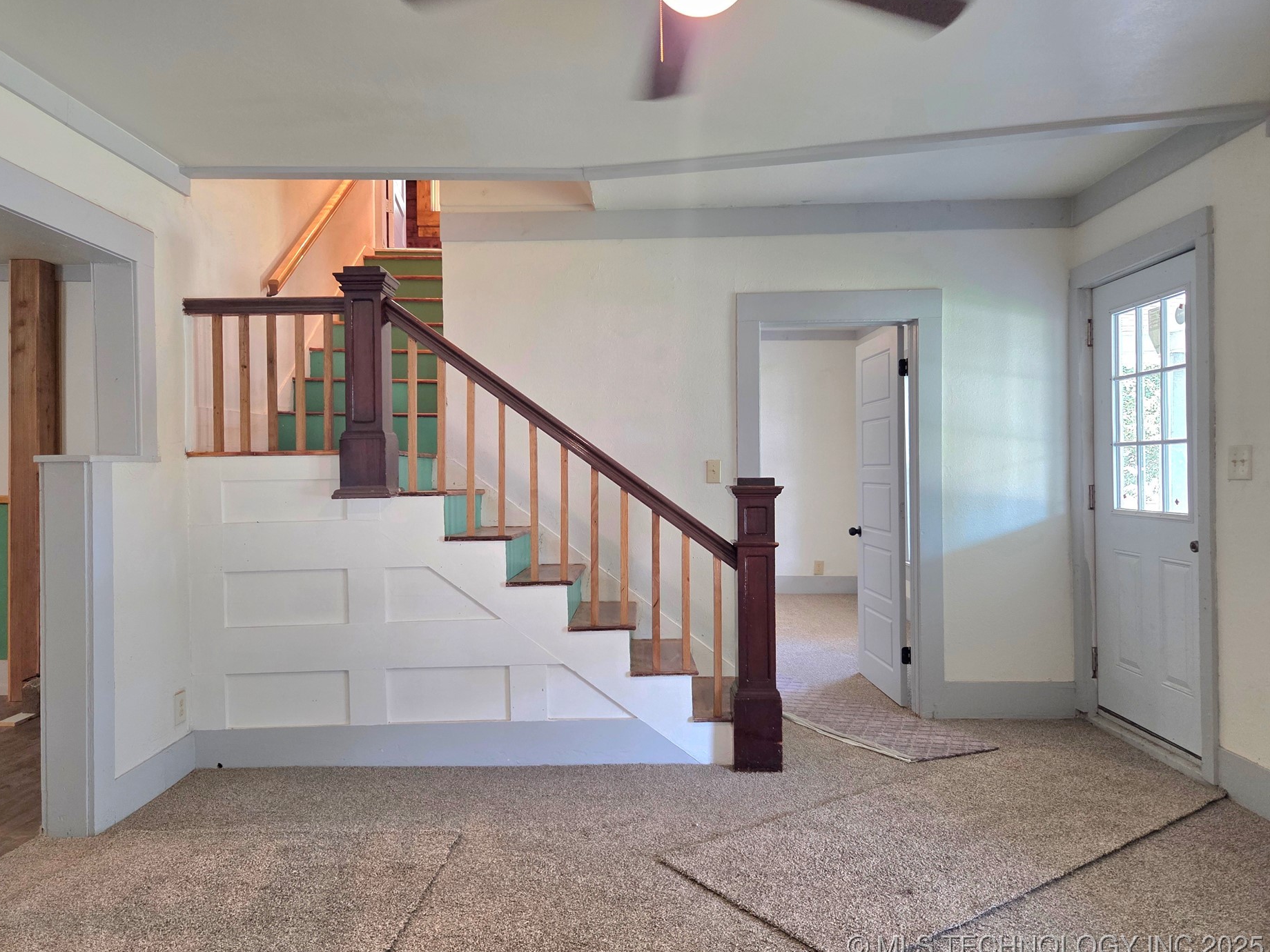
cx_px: 609
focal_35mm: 24
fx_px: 881
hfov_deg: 71.6
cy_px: 479
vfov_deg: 56.8
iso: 400
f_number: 1.8
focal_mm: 5.4
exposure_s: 1/120
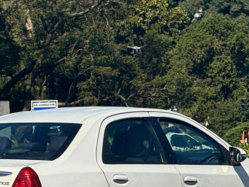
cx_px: 90
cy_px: 170
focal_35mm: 140
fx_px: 1007
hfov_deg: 14.1
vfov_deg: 10.5
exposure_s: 1/815
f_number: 2.8
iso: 25
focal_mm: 9
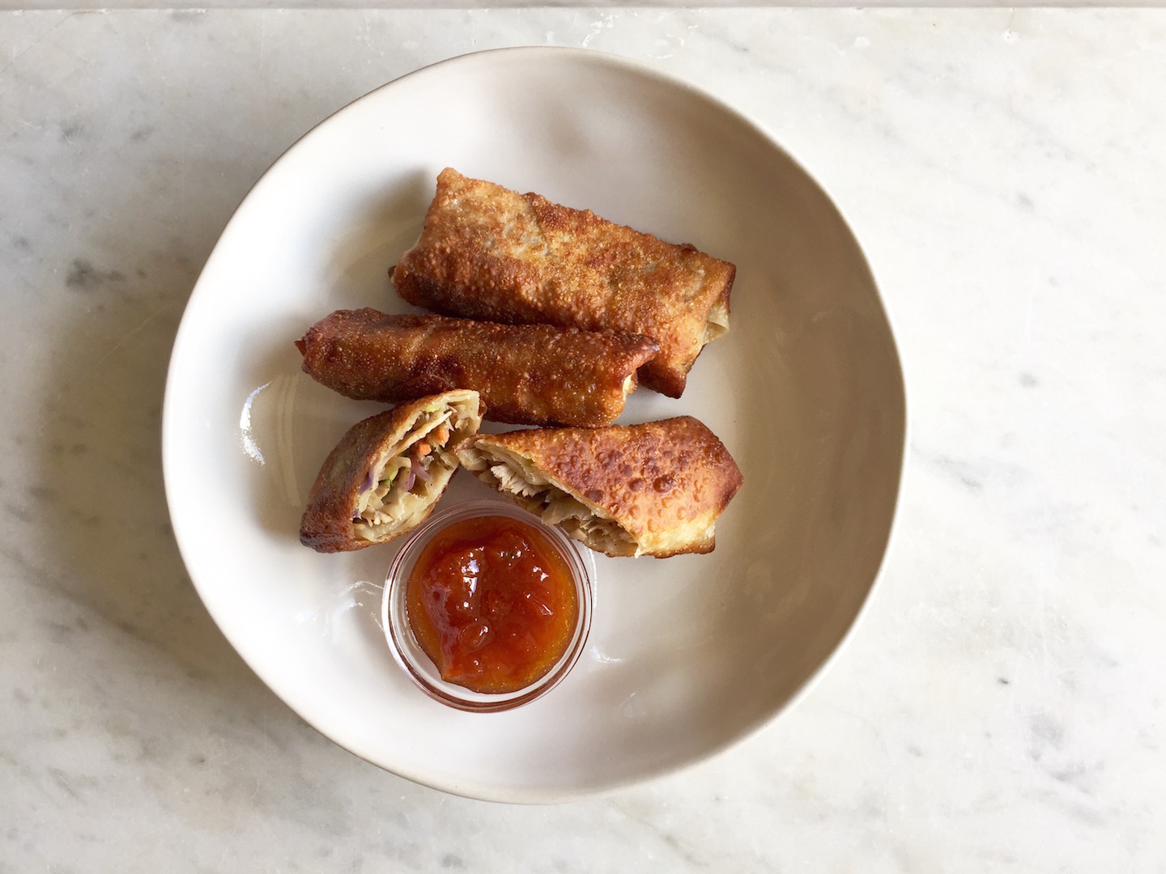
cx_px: 583
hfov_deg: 61.7
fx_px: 977
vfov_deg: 48.2
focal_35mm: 29
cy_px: 437
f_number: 2.2
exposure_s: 1/60
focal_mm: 4.15
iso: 32
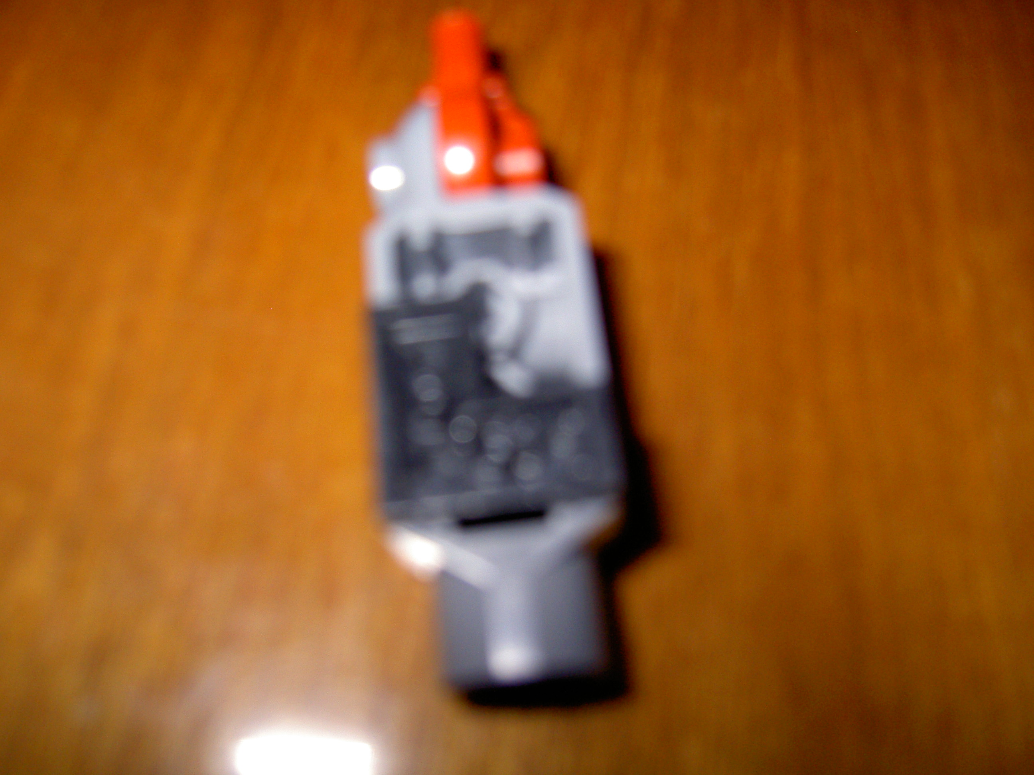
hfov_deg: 54.0
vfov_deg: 41.8
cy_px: 388
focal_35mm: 34
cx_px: 517
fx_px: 1016
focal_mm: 5.6
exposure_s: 1/60
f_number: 2.8
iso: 100
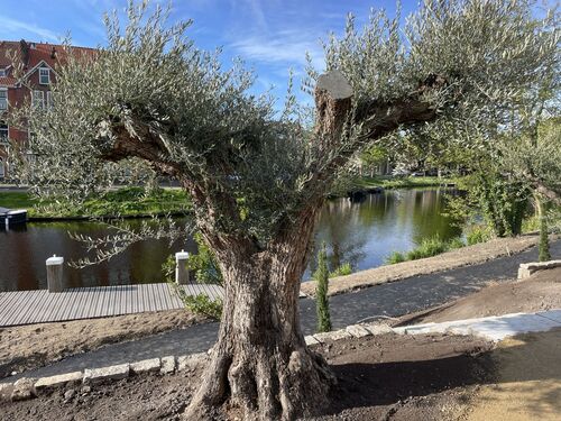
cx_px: 280
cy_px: 210
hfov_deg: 67.3
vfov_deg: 53.1
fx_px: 421
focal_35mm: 26
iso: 32
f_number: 1.6
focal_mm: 4.2
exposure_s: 1/1221
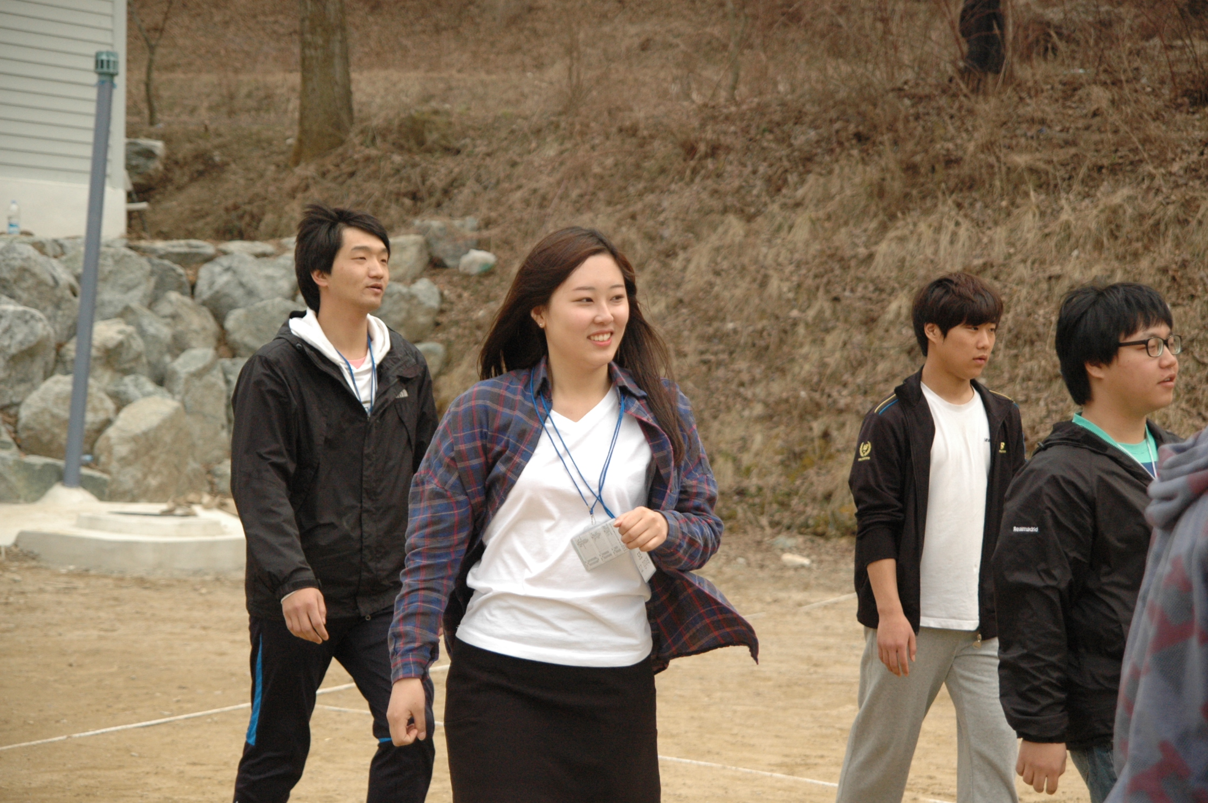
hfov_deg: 27.0
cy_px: 402
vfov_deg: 18.1
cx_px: 604
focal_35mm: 75
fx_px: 2514
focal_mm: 50
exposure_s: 1/2500
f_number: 2.8
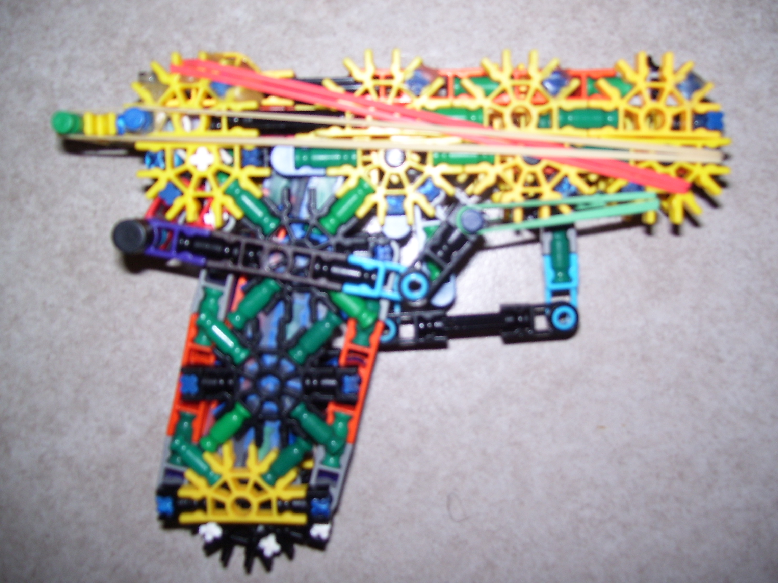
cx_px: 389
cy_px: 292
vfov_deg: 39.7
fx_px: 809
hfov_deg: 51.4
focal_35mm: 36
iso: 80
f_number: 2.7
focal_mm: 6
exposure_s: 1/60
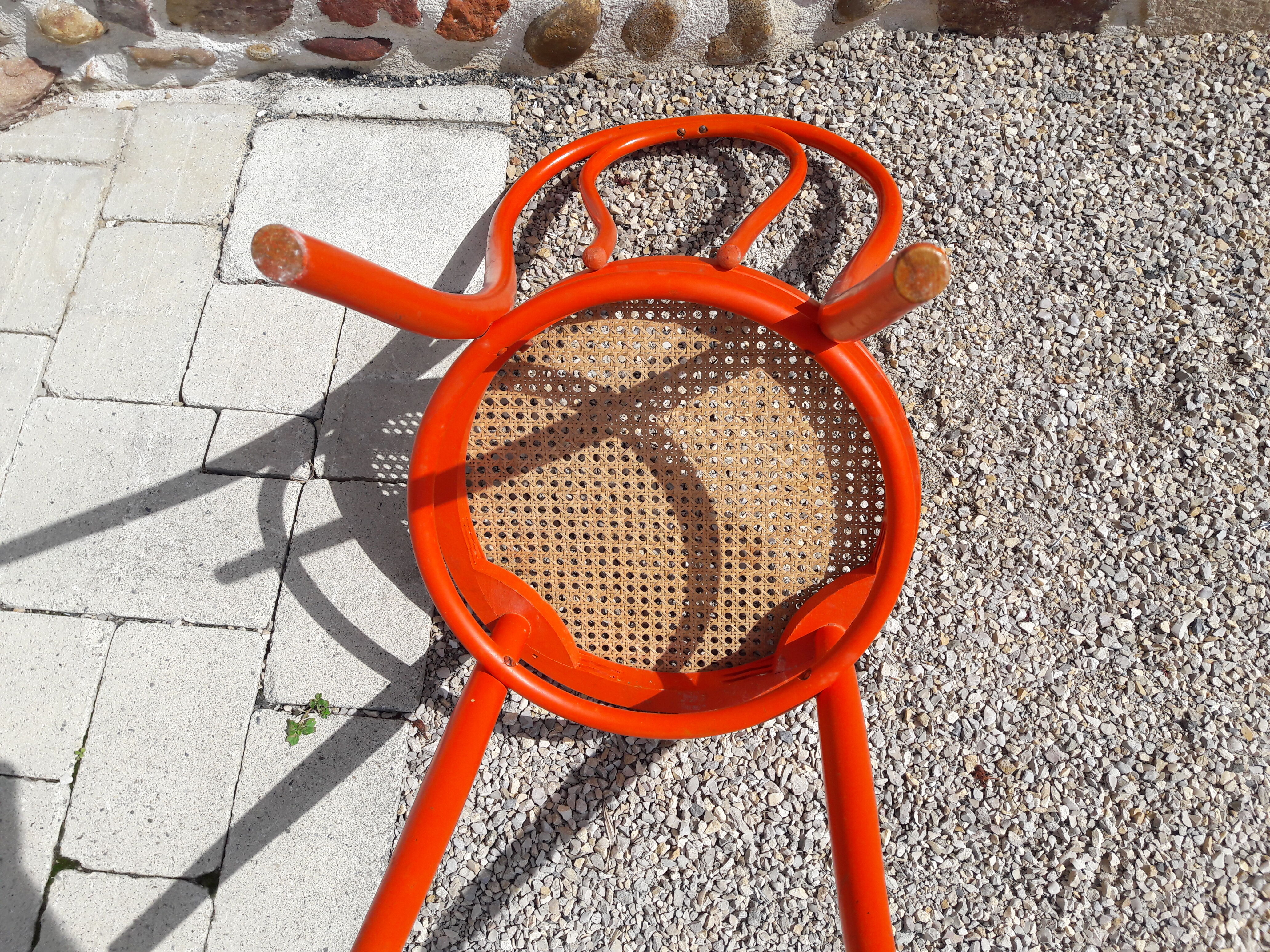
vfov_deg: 49.7
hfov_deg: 63.4
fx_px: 1027
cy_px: 476
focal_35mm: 28
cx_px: 635
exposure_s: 1/1493
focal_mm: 3.7
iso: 40
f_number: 1.9
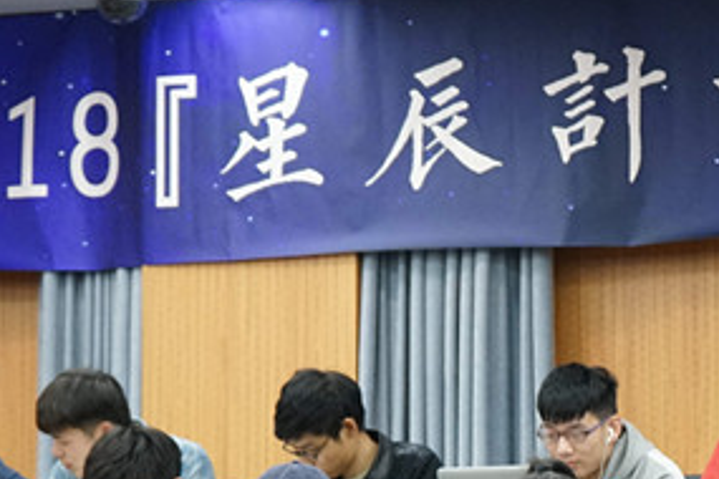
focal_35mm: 171
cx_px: 701
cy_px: 475
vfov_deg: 8.0
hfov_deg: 11.9
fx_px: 3415
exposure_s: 1/100
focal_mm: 61
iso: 2500
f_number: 5.6
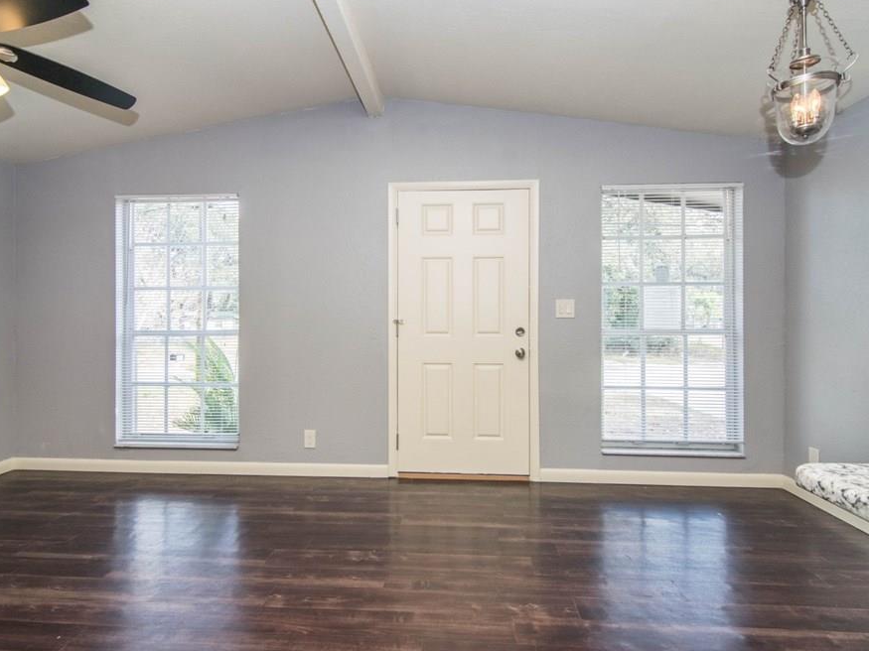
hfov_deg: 86.0
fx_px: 466
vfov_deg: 69.9
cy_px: 323
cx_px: 424
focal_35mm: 19
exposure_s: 1/125
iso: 640
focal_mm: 11
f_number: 7.1
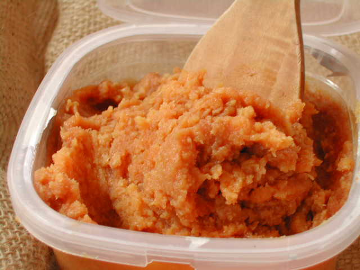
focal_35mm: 92
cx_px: 180
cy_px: 135
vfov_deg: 16.1
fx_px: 957
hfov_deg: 21.3
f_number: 4.5
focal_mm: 19.5
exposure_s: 1/6.9
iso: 100
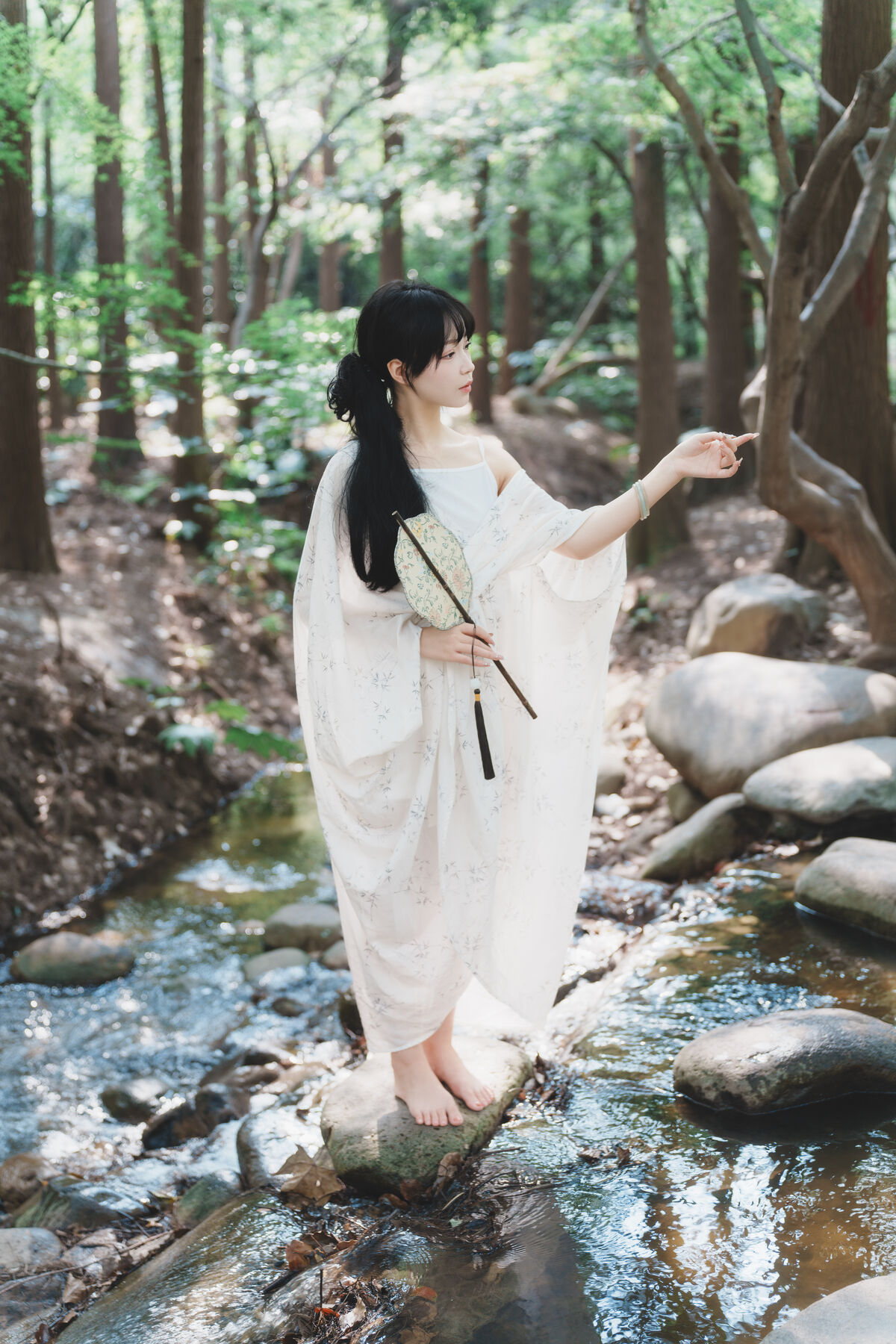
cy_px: 672
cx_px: 448
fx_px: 1867
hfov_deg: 27.0
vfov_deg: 39.6
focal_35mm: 50
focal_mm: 50
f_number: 2.2
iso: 125
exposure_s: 1/160
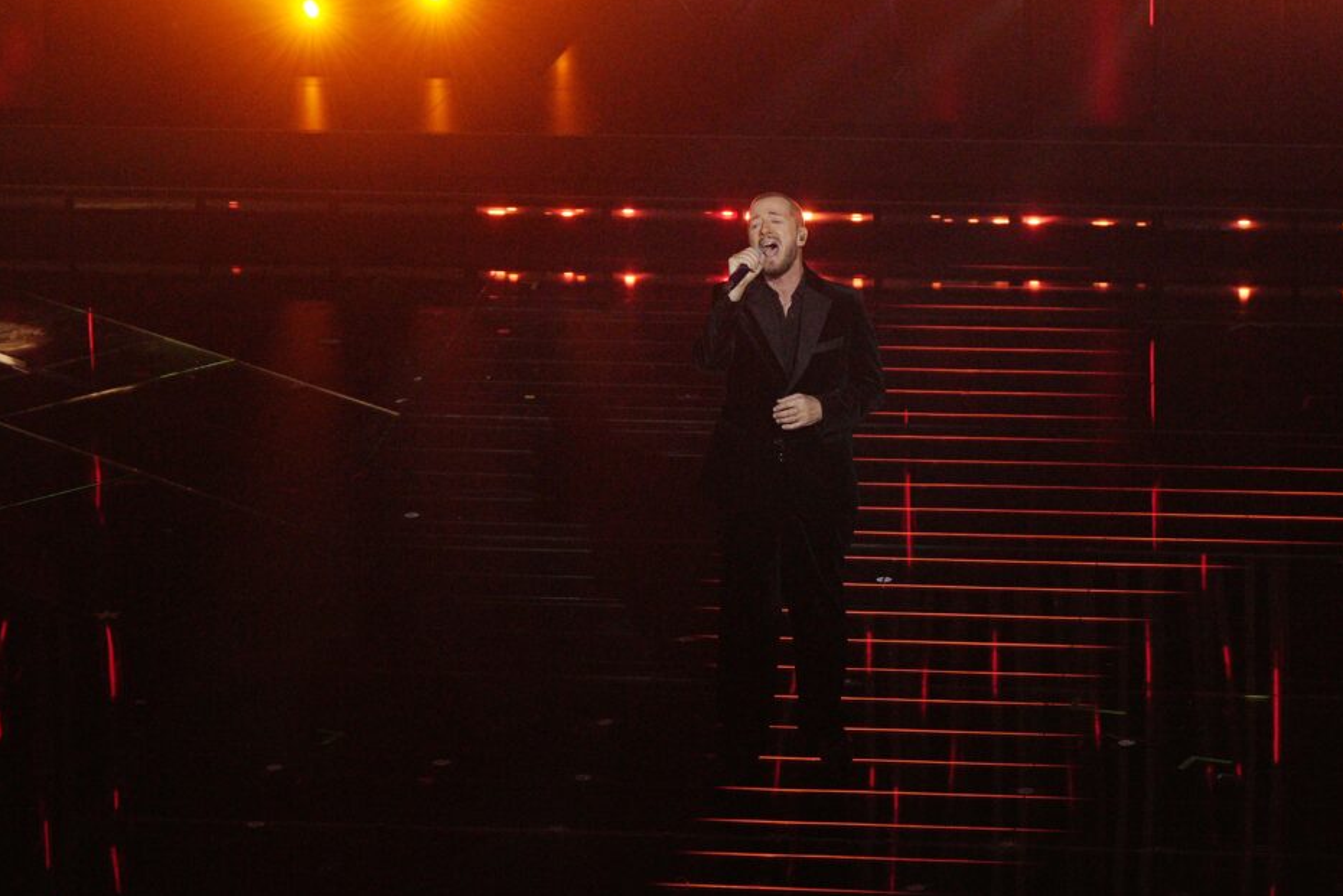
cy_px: 359
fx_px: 5335
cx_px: 772
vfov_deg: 9.6
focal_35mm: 143
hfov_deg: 14.3
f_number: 3.5
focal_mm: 111
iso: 3200
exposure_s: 1/640
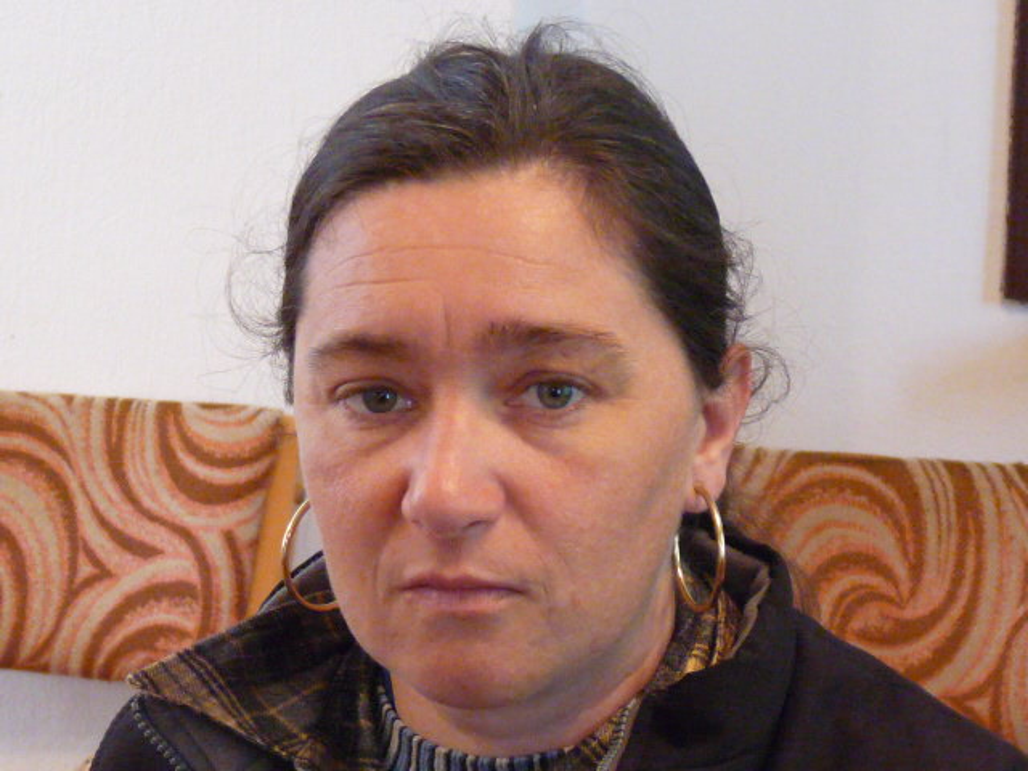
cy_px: 386
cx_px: 514
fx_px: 3682
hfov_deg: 15.9
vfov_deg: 12.0
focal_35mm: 124
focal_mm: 12.8
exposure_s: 1/50
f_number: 3.4
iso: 800
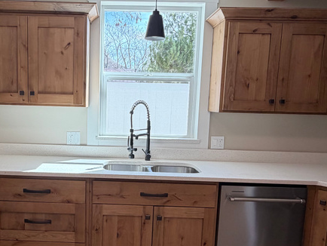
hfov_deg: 54.4
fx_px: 312
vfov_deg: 42.8
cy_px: 144
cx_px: 114
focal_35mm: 33
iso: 100
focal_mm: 2.22
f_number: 2.2
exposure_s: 1/120
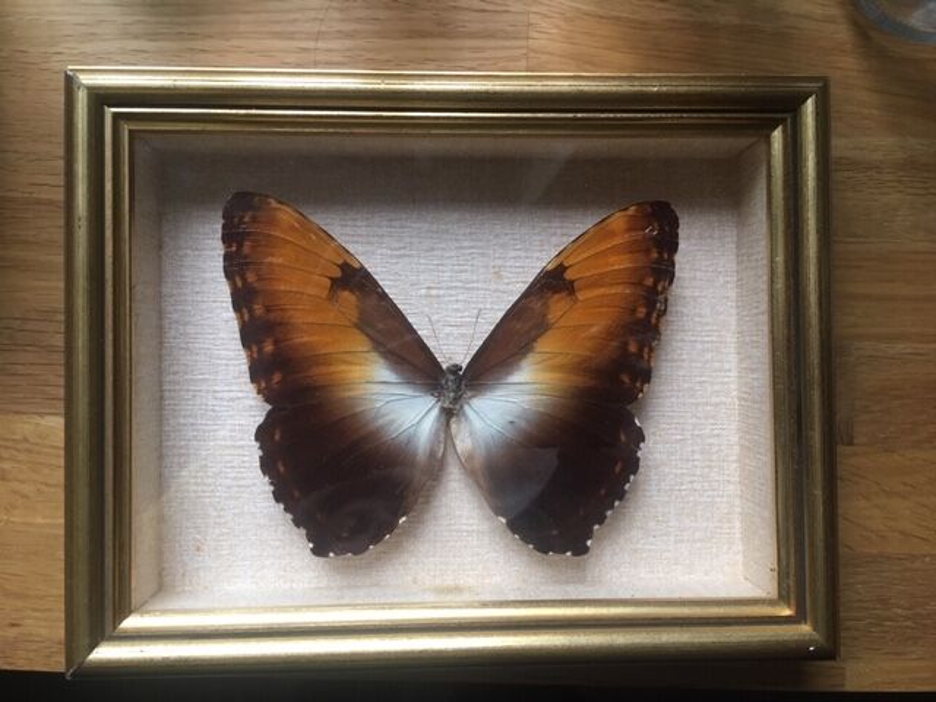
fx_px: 784
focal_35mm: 29
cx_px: 468
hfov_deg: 61.7
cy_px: 351
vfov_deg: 48.2
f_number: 2.2
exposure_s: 1/33
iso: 125
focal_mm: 4.15
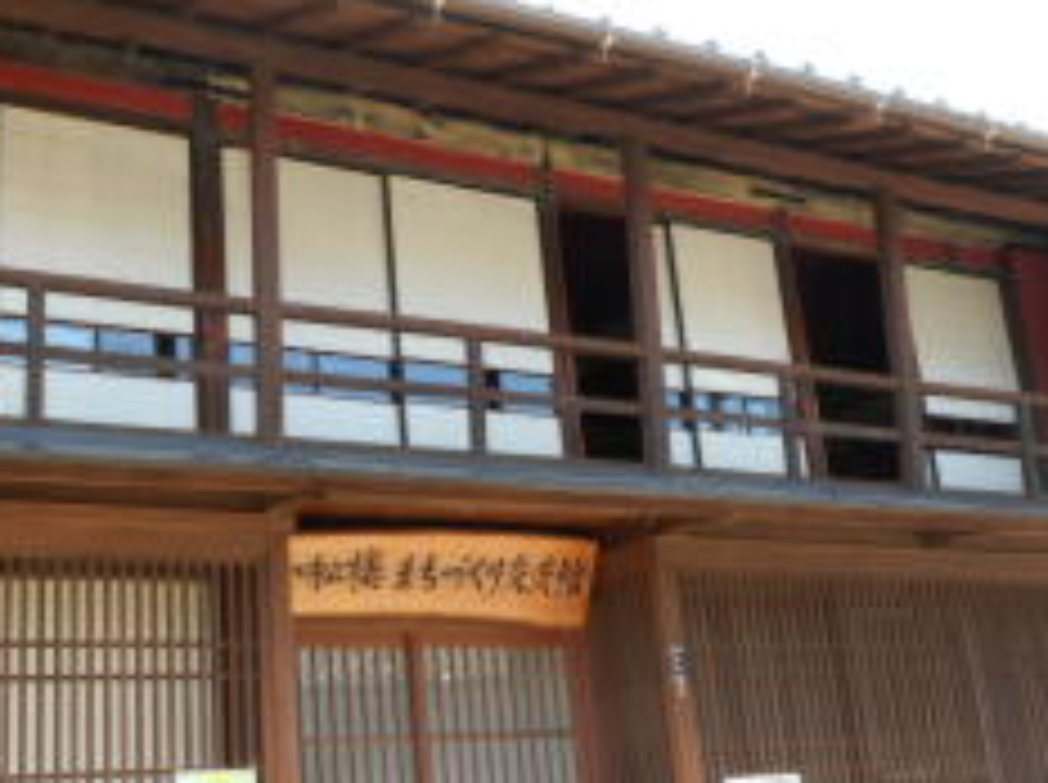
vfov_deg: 33.3
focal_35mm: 43
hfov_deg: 43.6
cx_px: 409
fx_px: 1300
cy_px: 490
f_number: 3.7
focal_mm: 4.5
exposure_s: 1/80
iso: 80
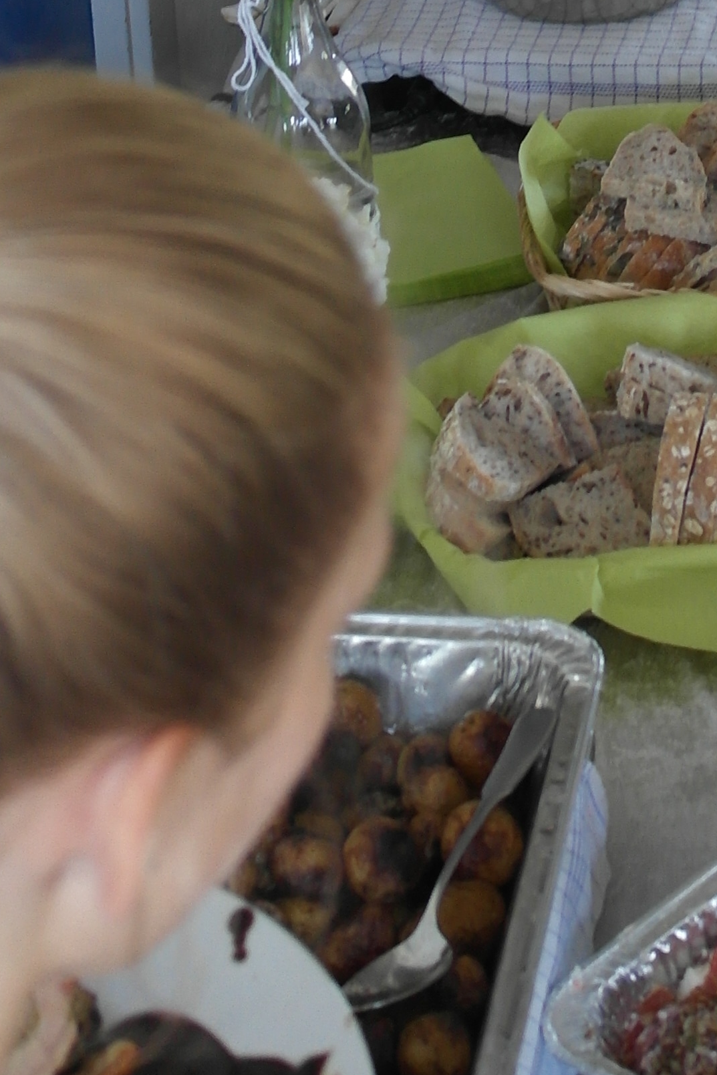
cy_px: -215
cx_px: 717
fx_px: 3046
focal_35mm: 102
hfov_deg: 13.2
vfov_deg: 18.9
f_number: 3.5
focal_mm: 20
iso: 400
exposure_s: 1/25
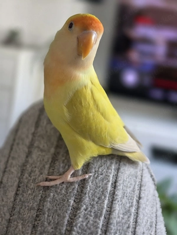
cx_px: 88
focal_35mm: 69
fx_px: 470
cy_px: 118
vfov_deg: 28.2
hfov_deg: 21.3
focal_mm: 7.9
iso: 125
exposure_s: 1/30
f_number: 2.4
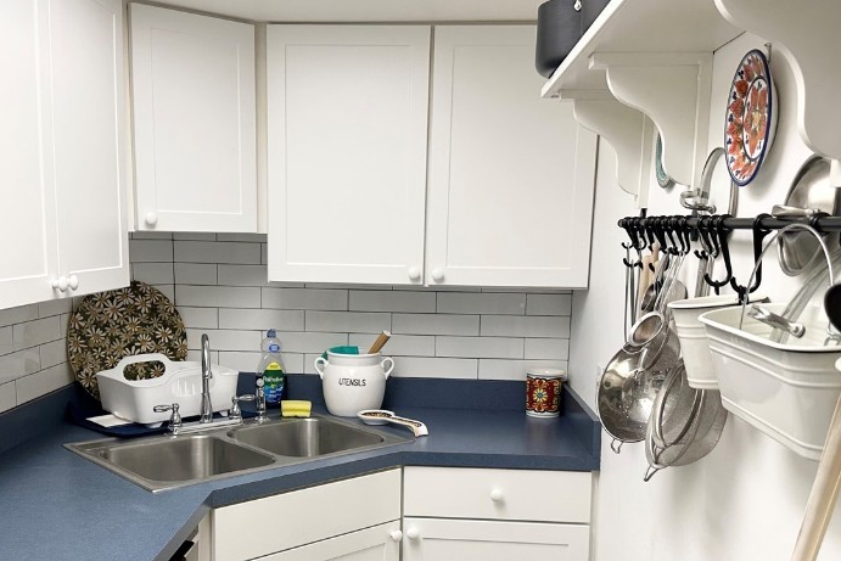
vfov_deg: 35.7
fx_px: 864
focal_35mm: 37
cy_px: 368
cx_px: 376
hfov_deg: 51.8
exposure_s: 1/120
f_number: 1.78
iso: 160
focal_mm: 6.86
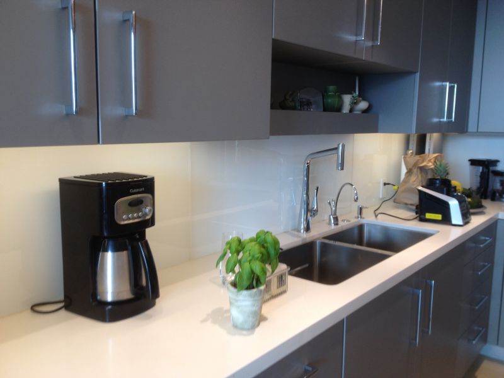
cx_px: 252
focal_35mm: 35
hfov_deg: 52.6
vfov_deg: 40.7
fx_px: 510
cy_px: 189
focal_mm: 4.28
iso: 50
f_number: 2.4
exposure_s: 1/40
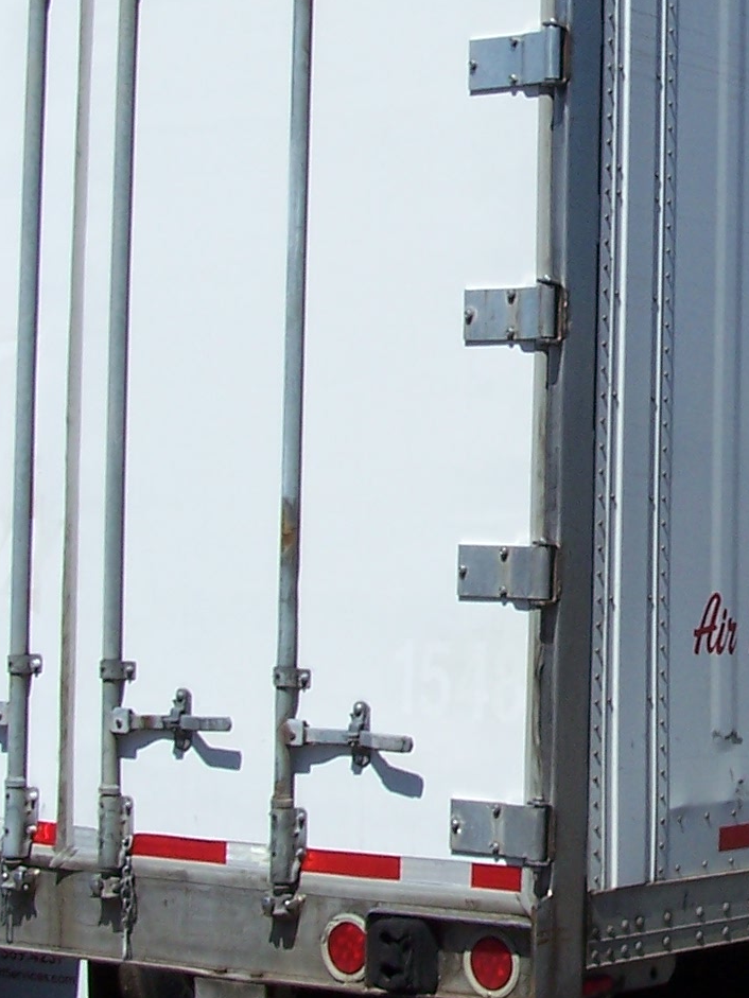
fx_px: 3000
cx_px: 854
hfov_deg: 13.9
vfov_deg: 18.9
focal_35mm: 104
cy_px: 373
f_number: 5.6
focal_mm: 6.3
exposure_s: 1/500
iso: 80
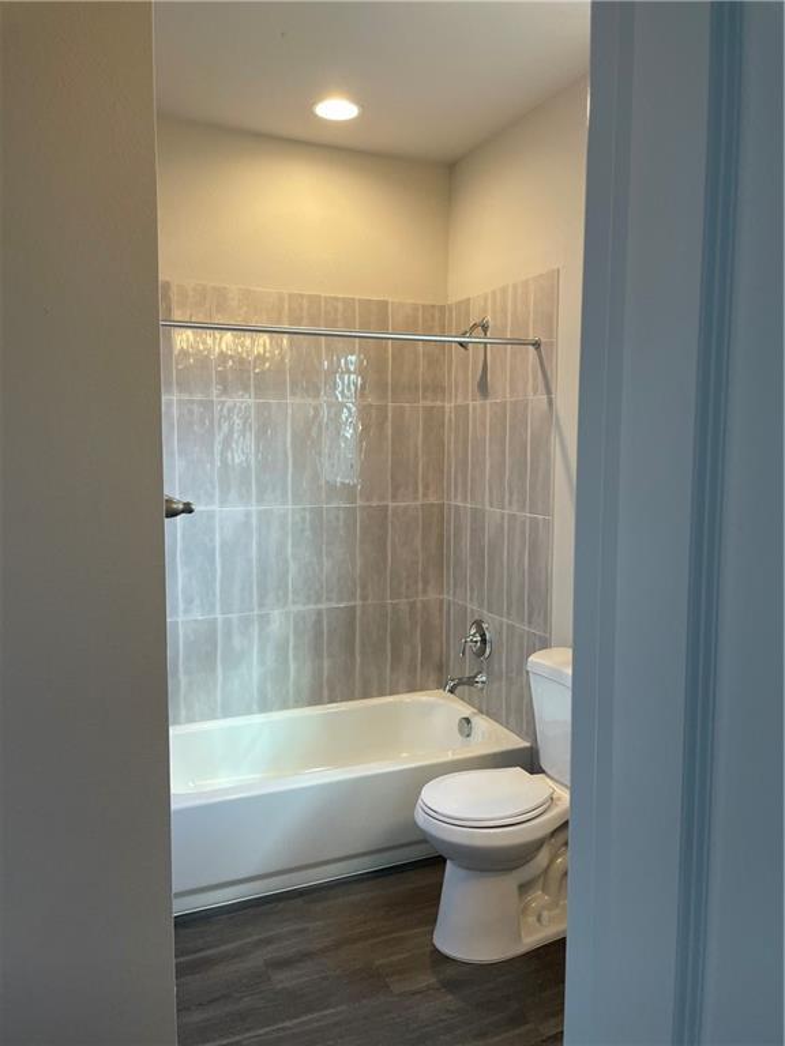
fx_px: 786
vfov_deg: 67.3
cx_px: 392
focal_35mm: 26
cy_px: 523
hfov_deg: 53.1
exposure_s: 1/120
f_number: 1.6
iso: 125
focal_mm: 4.2
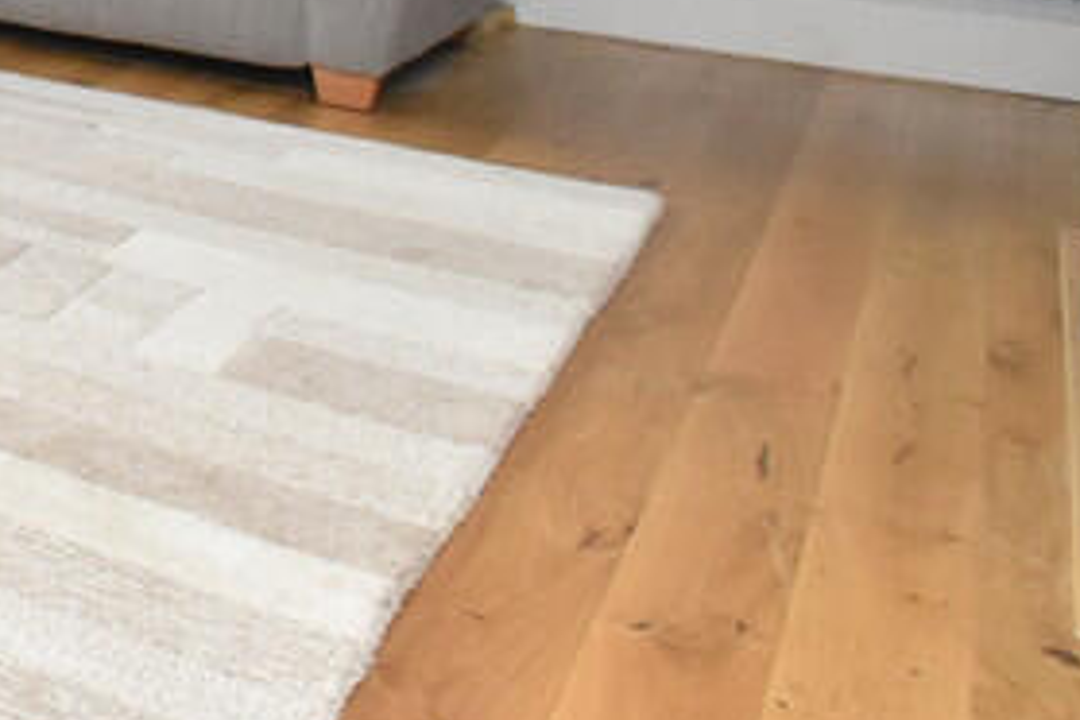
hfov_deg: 24.7
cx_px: -662
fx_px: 1650
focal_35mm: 55
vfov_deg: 20.7
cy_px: -381
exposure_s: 1/60
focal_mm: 10
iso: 1600
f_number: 9
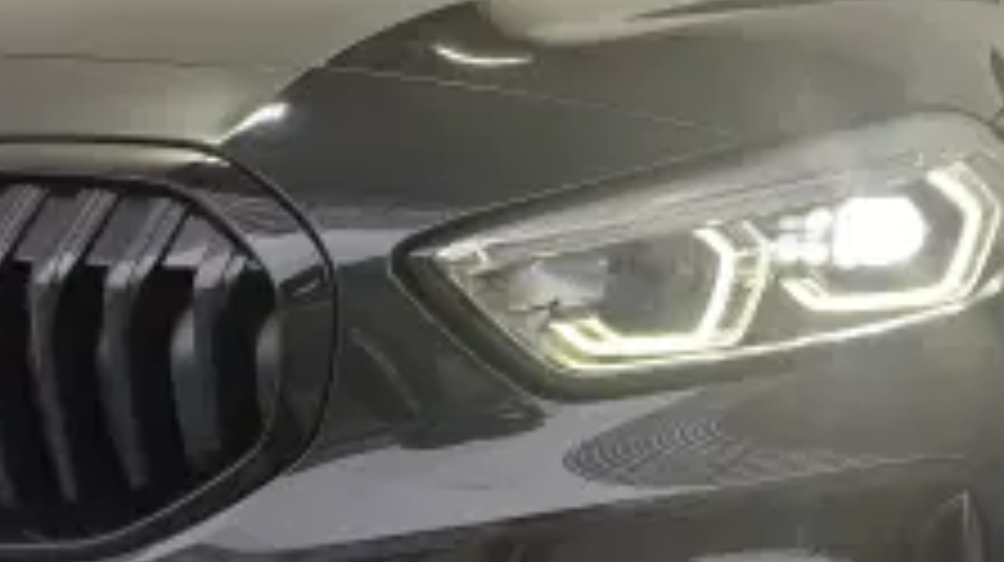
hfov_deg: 45.2
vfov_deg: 25.9
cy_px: 540
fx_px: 1170
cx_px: 725
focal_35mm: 44
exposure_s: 1/50
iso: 50
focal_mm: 4.65
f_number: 1.8
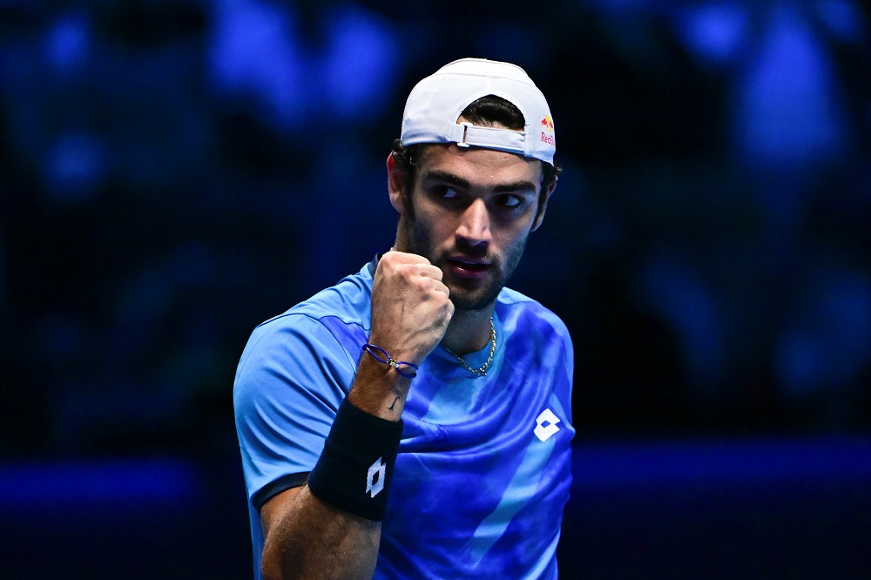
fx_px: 14511
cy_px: 290
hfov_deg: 3.4
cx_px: 436
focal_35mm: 600
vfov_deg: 2.3
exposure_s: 1/1600
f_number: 4
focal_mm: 400
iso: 5000
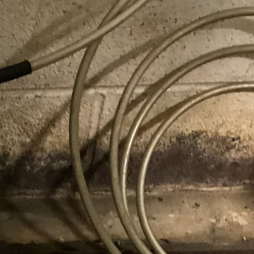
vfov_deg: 15.9
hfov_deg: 15.1
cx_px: -125
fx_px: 888
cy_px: 273
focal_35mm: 107
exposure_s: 1/20
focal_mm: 3.3
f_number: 2.4
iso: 640
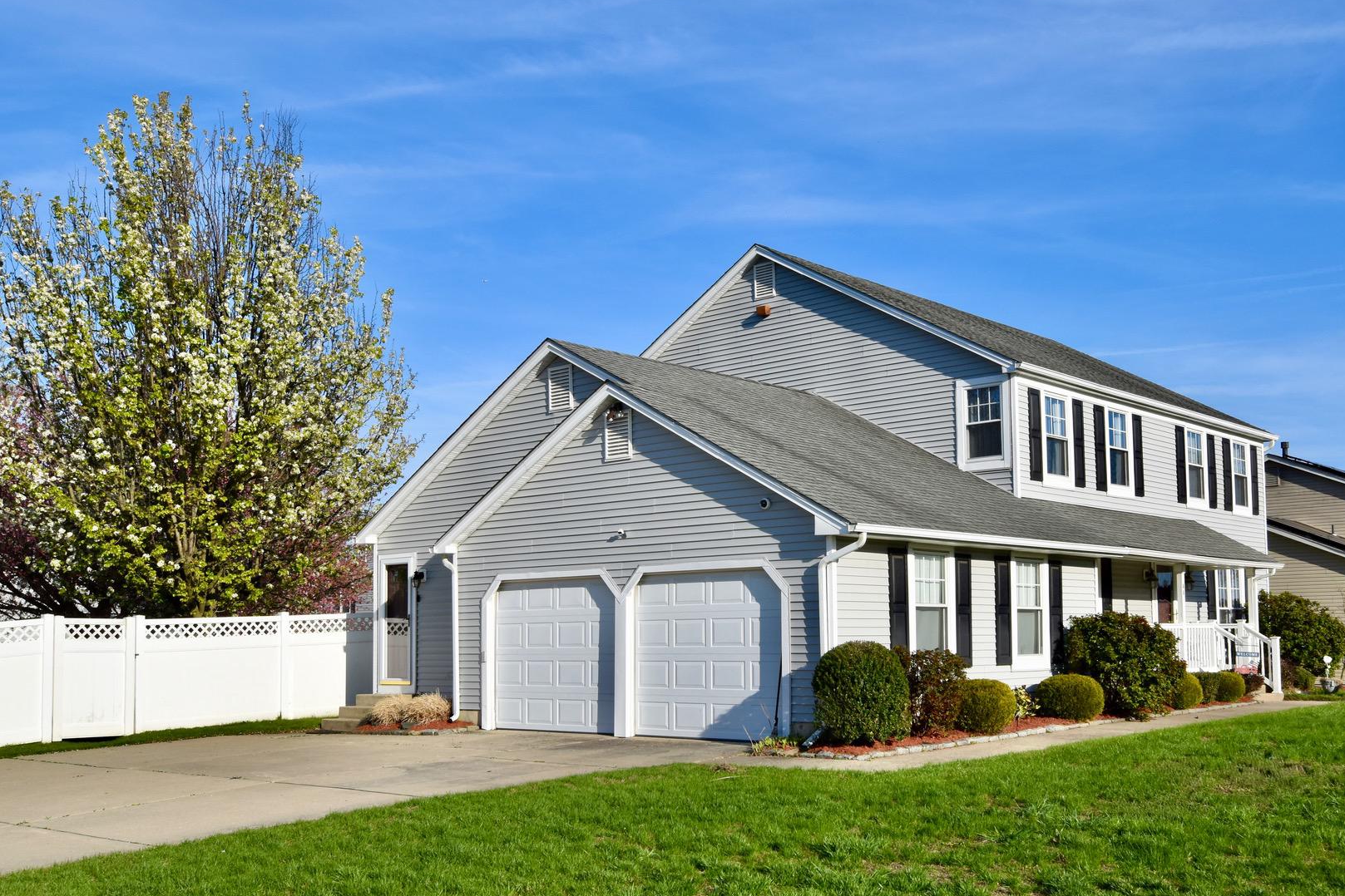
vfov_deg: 34.9
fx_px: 1420
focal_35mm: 38
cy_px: 559
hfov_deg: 50.5
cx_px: 771
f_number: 10
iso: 200
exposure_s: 1/400
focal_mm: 20
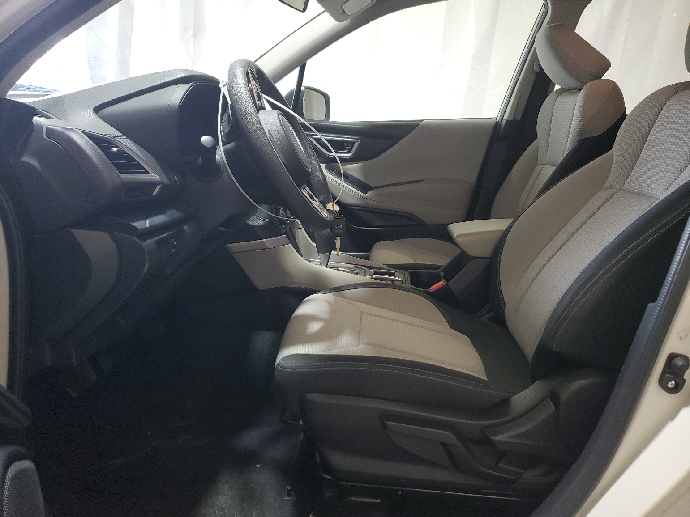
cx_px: 352
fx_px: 538
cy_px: 251
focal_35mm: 27
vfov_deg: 51.4
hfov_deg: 65.3
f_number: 1.5
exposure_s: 1/60.2
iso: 98
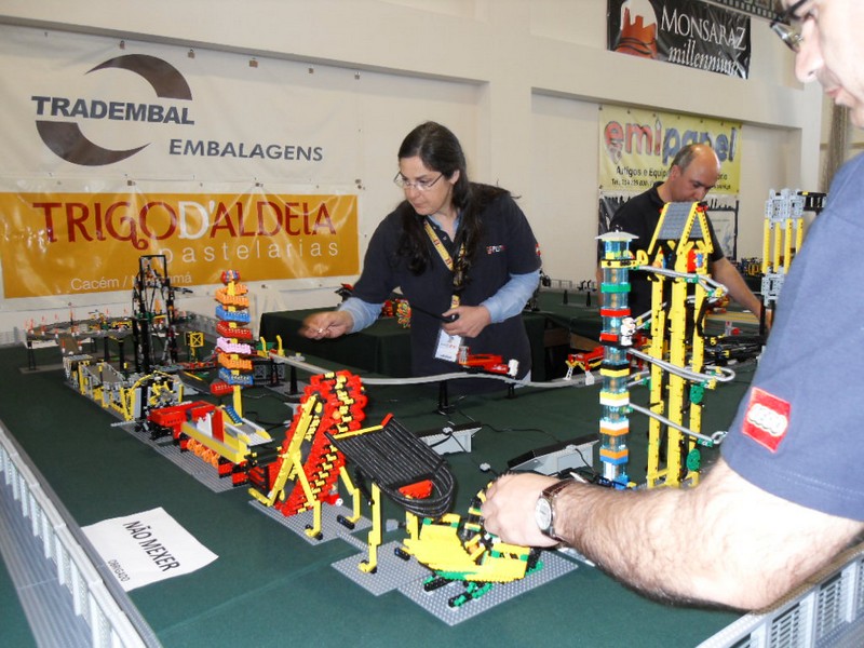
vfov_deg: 49.7
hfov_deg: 63.4
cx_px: 432
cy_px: 324
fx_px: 699
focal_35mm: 28
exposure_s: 1/45
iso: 200
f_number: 2.8
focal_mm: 6
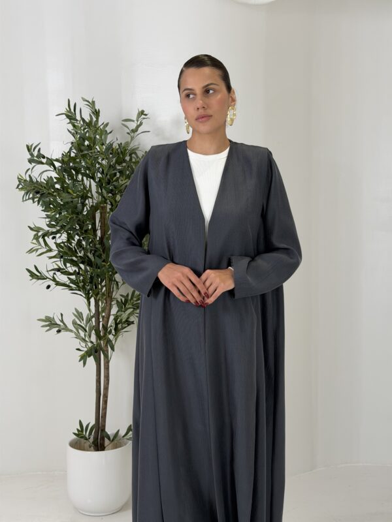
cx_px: 196
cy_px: 261
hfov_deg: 30.3
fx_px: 725
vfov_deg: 39.7
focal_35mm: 48
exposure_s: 1/455
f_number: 1.78
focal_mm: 6.76
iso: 64
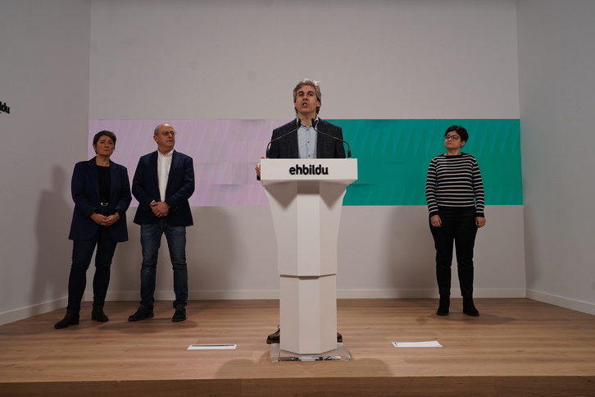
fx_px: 496
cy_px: 198
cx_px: 298
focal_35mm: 30
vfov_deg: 43.6
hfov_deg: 61.9
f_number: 5.6
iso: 800
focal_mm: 30
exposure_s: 1/200
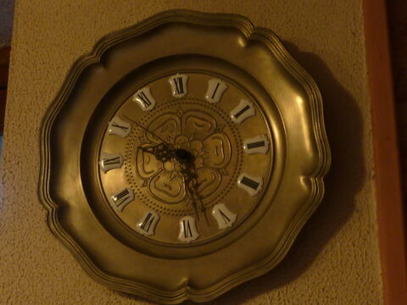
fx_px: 1023
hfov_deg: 22.5
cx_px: 204
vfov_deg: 17.0
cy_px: 152
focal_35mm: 87
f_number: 3.8
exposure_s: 1/8
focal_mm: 7.9
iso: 80
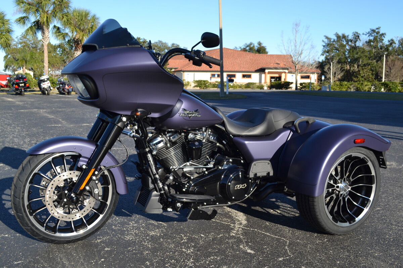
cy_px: 134
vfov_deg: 36.9
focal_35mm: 36
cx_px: 202
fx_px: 403
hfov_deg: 53.1
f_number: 7.1
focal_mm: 24
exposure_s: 1/200
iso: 100
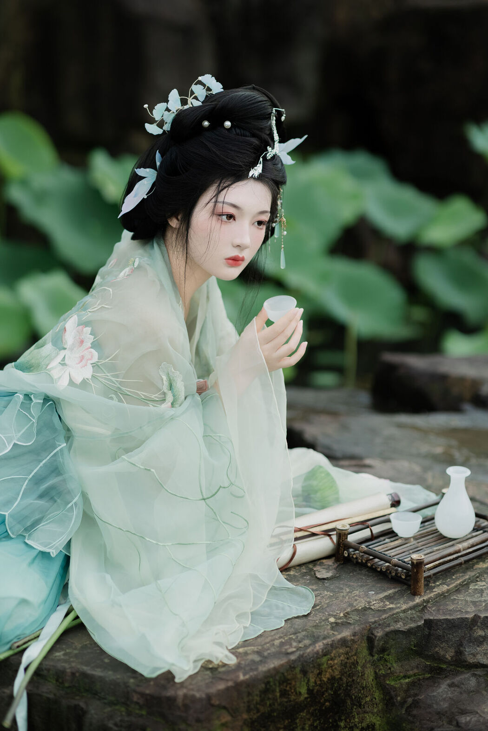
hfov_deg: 16.1
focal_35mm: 85
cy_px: 366
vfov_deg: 23.9
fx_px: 1728
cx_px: 244
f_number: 2
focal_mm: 85
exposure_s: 1/2000
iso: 160
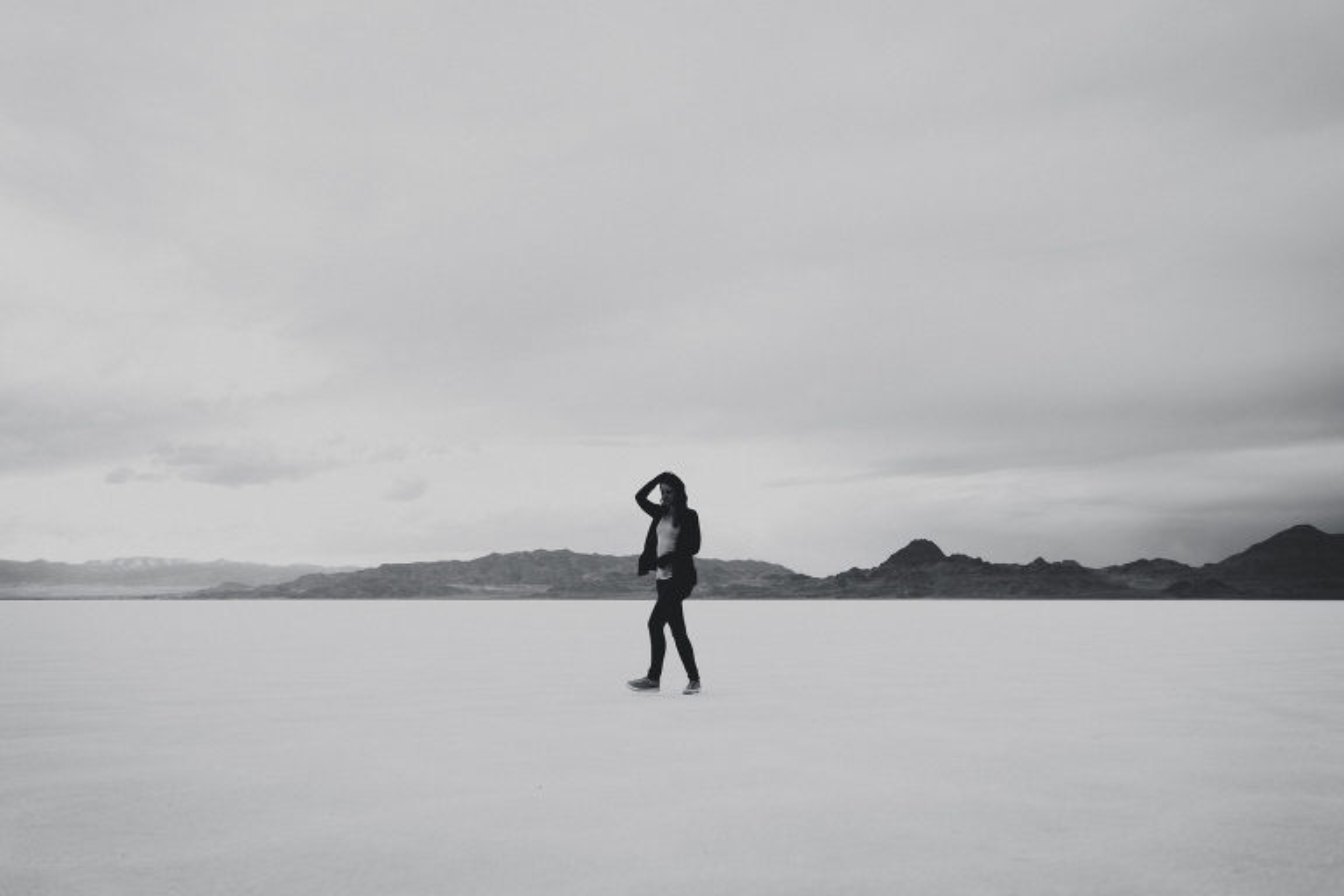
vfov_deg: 37.9
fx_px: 1307
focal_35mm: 35
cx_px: 672
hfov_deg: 54.4
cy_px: 448
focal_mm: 35
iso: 100
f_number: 3.2
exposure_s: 1/800
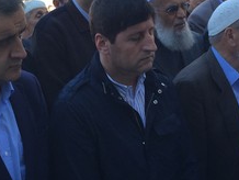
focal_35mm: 89
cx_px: 127
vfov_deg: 16.4
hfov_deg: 22.0
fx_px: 615
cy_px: 10
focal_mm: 4.15
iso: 32
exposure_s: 1/265
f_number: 2.2
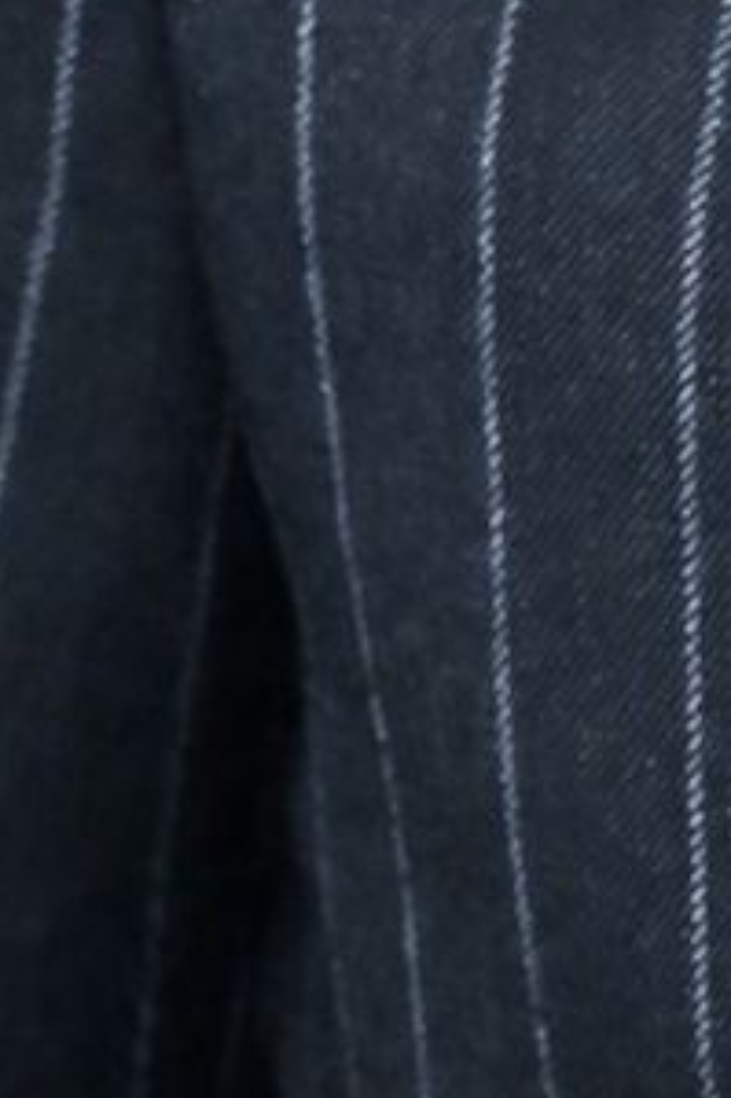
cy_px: -1601
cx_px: 2140
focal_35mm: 803
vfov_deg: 2.6
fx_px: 24484
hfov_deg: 1.7
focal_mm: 120
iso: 1250
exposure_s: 1/160
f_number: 7.1
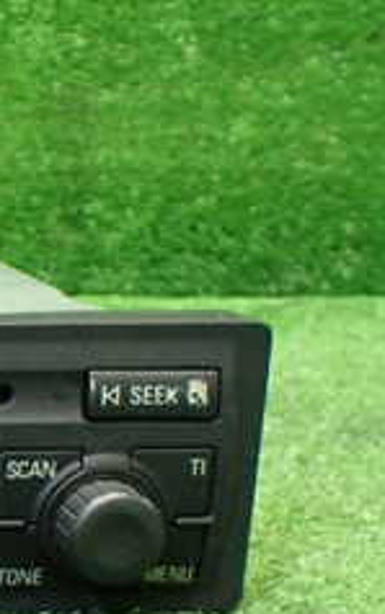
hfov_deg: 14.3
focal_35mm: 80
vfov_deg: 25.2
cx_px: -326
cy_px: 519
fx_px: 1341
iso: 800
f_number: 2.3
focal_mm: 5.4
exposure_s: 1/80
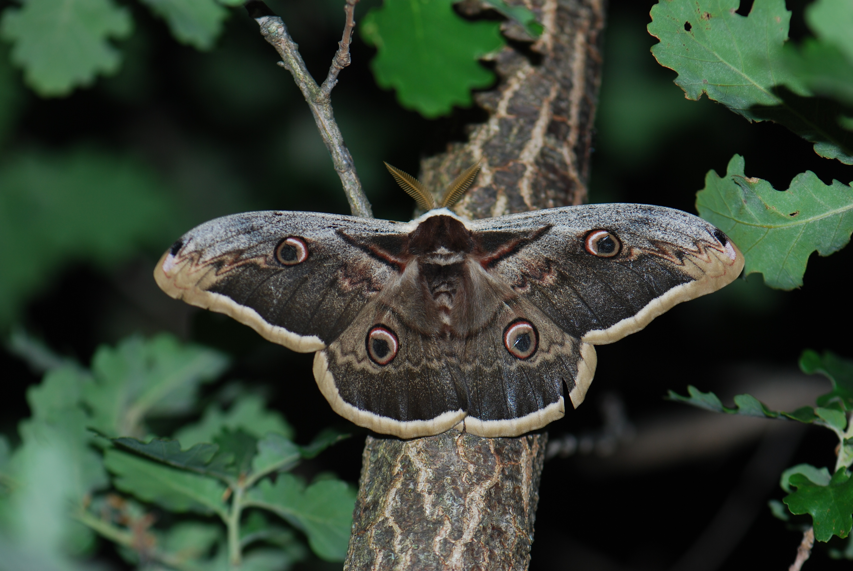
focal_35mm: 158
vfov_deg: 8.7
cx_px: 426
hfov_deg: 13.0
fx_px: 3736
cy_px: 286
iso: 100
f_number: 4
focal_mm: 105
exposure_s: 1/125
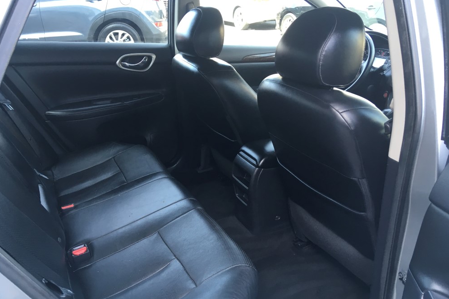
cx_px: 225
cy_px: 163
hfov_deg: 60.3
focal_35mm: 31
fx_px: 387
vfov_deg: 42.3
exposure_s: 1/30
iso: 25
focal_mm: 4.15
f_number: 2.2
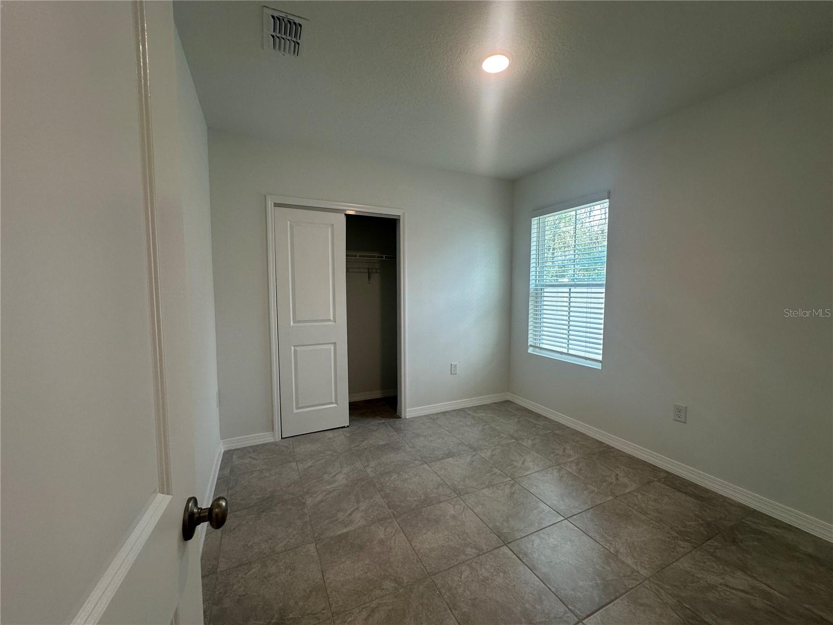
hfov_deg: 102.1
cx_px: 416
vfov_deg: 85.7
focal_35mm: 14
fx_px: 337
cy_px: 312
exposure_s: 1/120
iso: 80
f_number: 2.2
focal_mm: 2.22
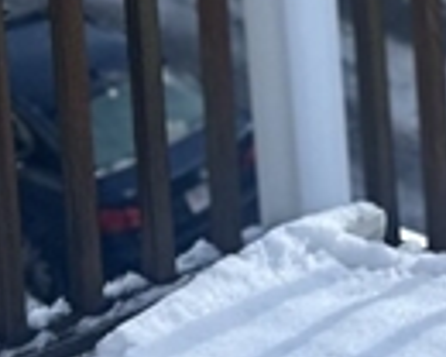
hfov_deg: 10.2
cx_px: 618
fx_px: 2442
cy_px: -247
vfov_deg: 8.1
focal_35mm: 185
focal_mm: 6.86
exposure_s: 1/1916
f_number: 1.78
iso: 80
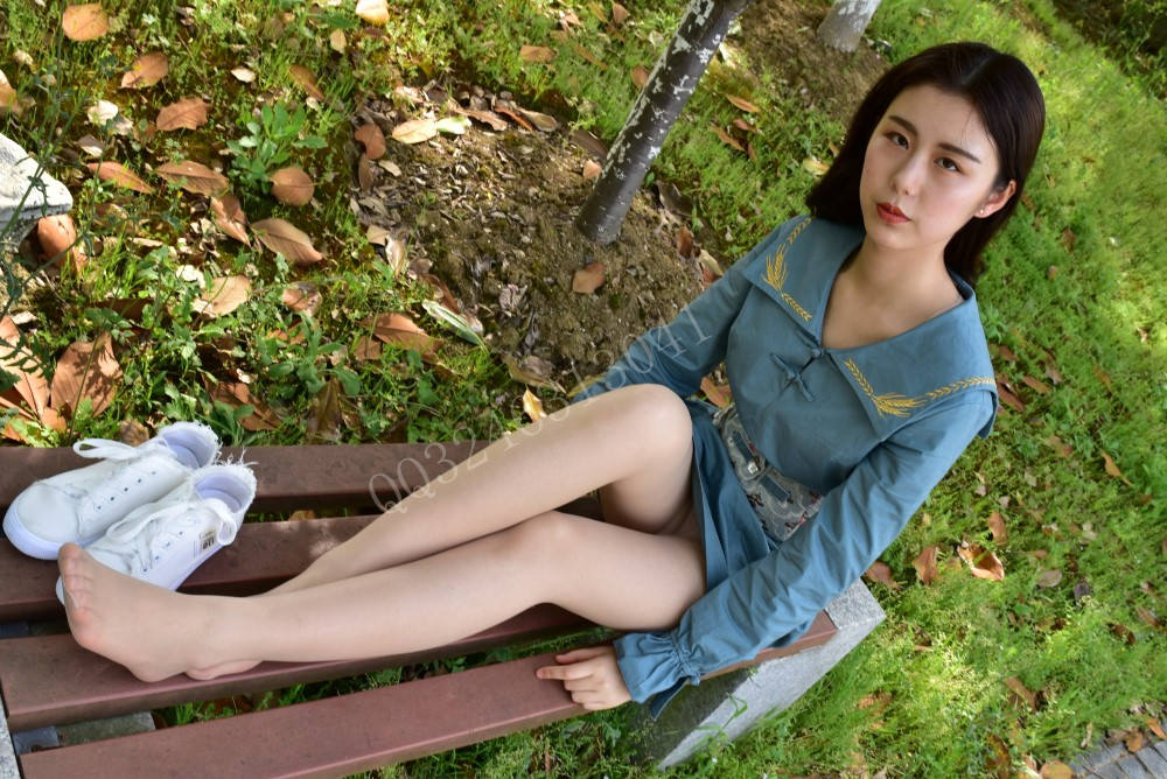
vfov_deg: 37.9
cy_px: 390
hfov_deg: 54.4
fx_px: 1135
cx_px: 584
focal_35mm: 35
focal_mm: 35
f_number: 16
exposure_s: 1/40
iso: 250
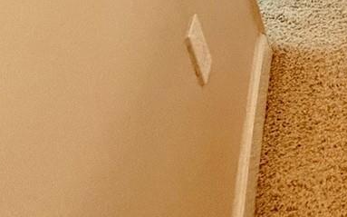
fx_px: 586
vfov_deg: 15.3
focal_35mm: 62
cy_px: -255
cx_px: 718
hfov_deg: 18.5
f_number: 2.2
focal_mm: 2.22
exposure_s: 1/99
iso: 250
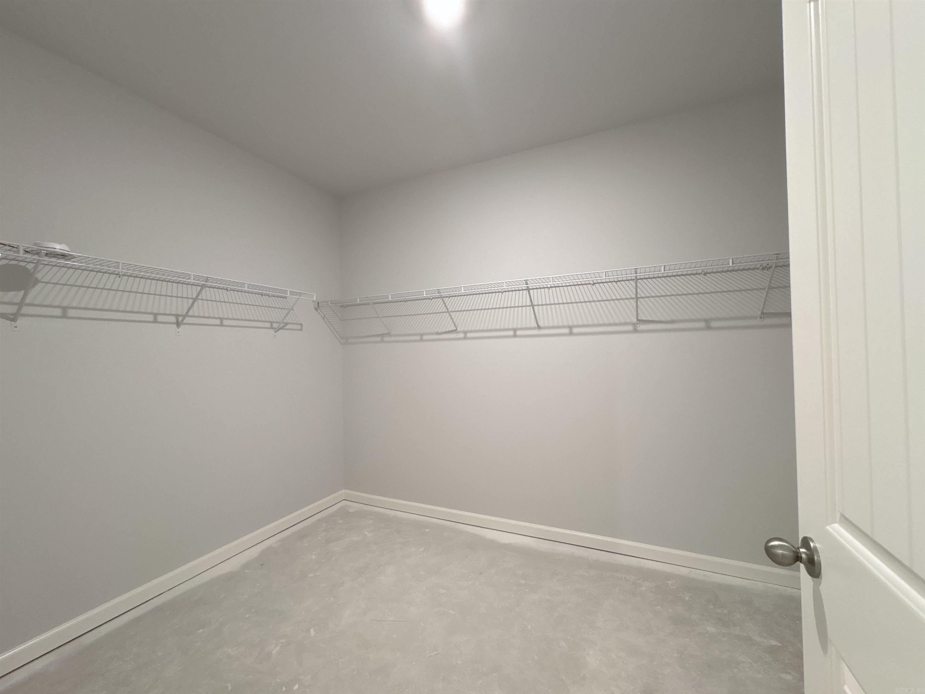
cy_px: 347
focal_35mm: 14
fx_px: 374
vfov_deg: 85.7
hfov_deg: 102.1
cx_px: 462
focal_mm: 2.22
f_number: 2.2
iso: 320
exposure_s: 1/60
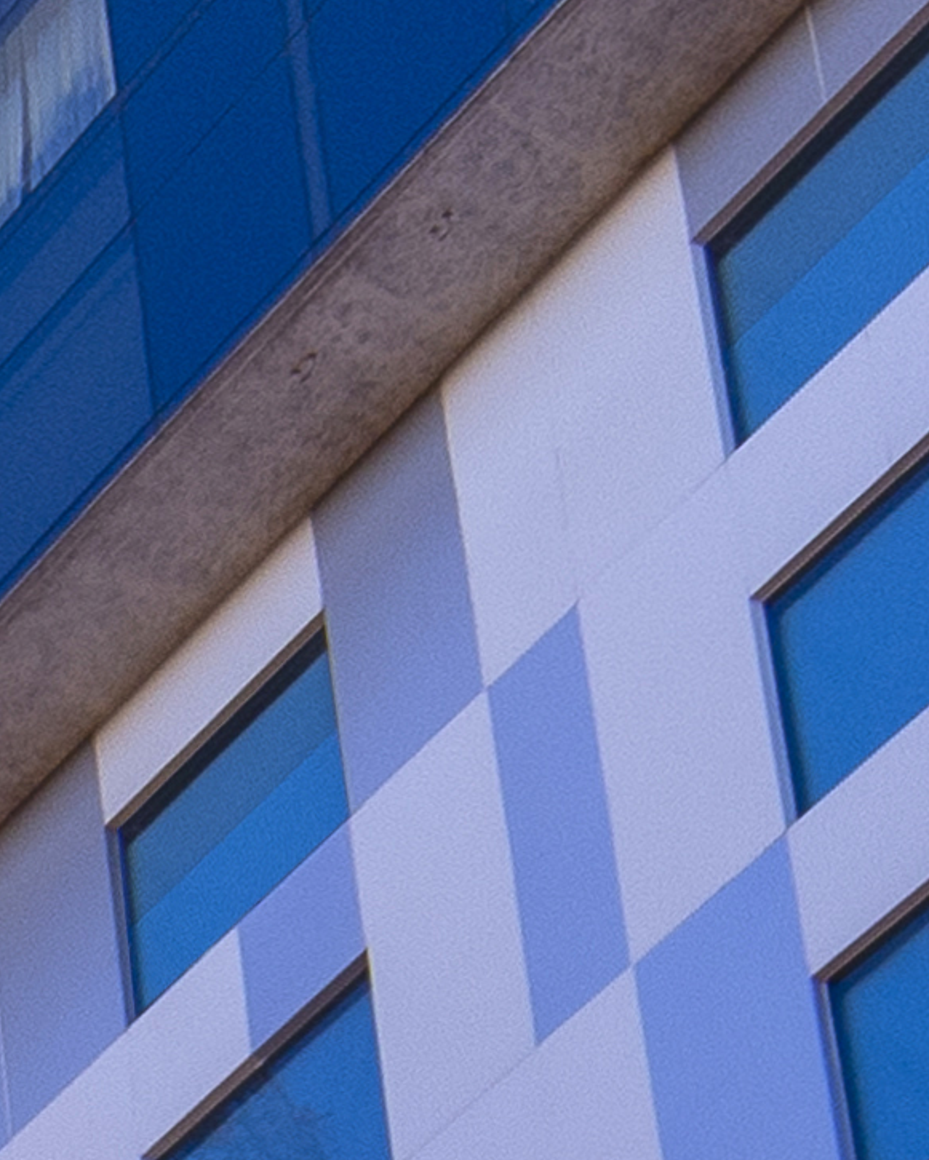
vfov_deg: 12.5
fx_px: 4811
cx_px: -859
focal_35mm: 140
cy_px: 2154
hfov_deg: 10.3
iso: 100
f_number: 7.1
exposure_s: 2
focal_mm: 18
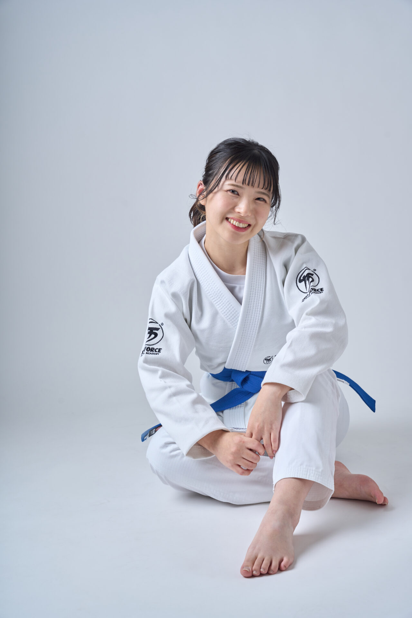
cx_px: 206
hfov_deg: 25.5
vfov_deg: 37.5
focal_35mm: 53
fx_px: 911
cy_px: 309
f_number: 8
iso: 100
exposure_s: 1/160
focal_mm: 53.1
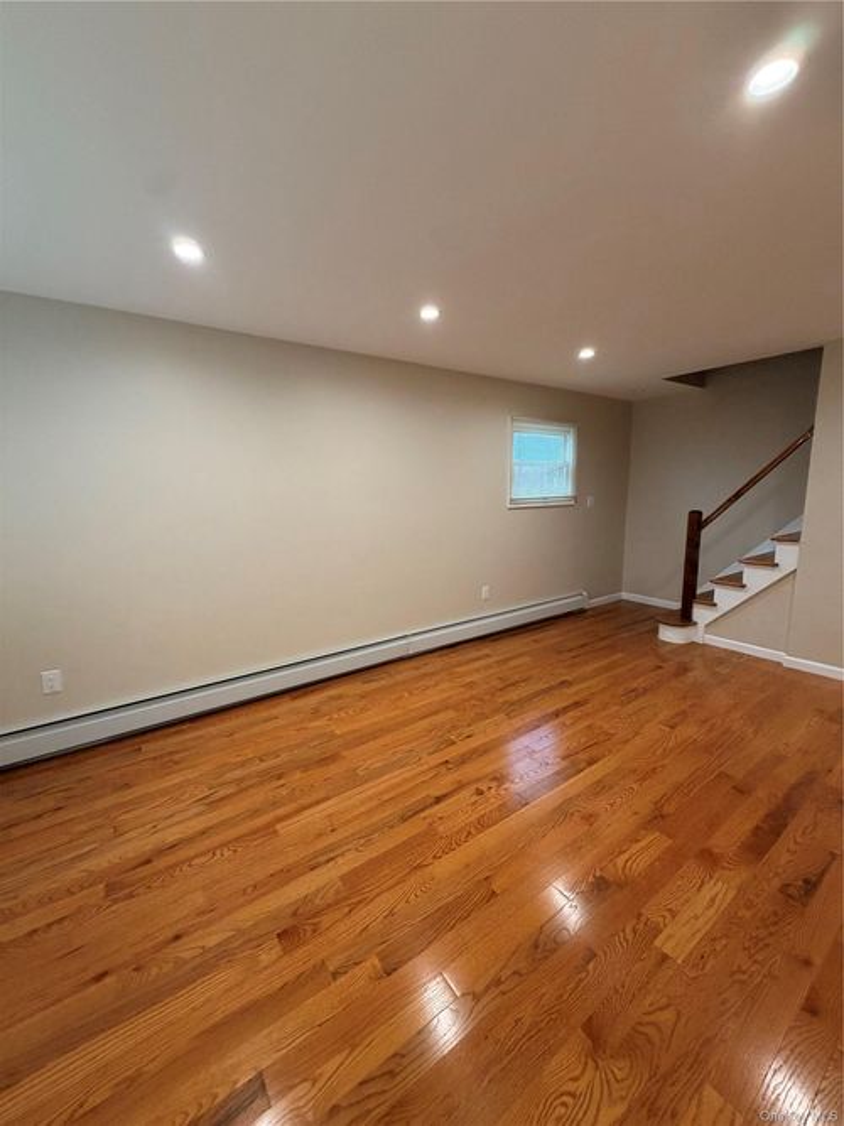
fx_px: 455
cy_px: 563
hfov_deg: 85.7
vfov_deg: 102.1
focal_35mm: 14
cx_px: 422
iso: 250
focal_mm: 2.22
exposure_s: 1/60
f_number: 2.2
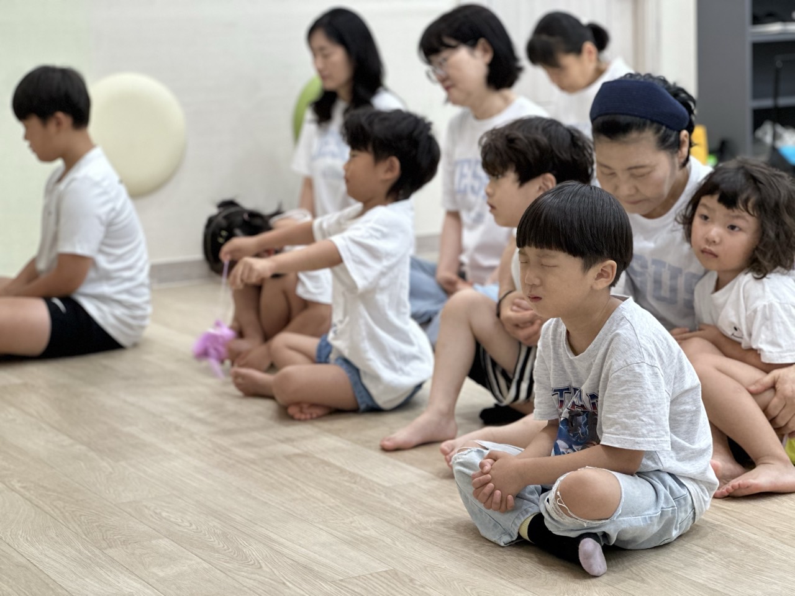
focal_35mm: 77
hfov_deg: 25.3
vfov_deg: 19.1
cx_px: 398
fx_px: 1768
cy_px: 298
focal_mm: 9
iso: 160
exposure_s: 1/40
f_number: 2.8
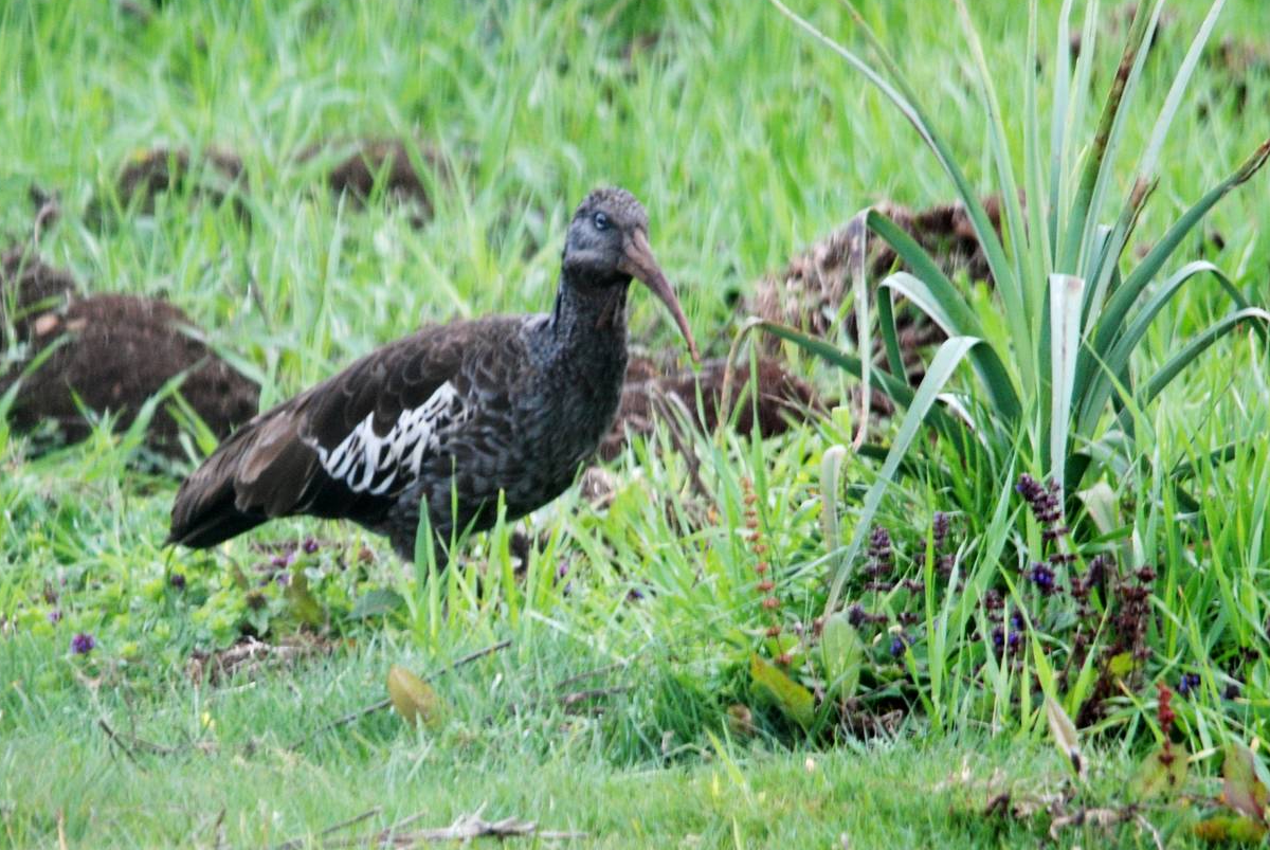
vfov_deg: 1.4
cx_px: 645
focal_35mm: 1000
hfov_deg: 2.1
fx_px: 35316
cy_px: 451
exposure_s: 1/160
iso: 400
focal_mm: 500
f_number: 6.3
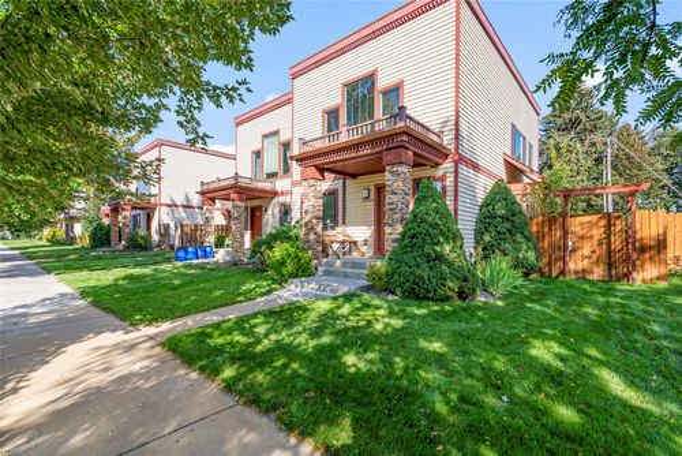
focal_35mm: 16
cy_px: 228
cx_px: 341
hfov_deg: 96.7
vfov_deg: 73.8
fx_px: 303
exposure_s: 1/50
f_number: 10
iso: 80
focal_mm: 16
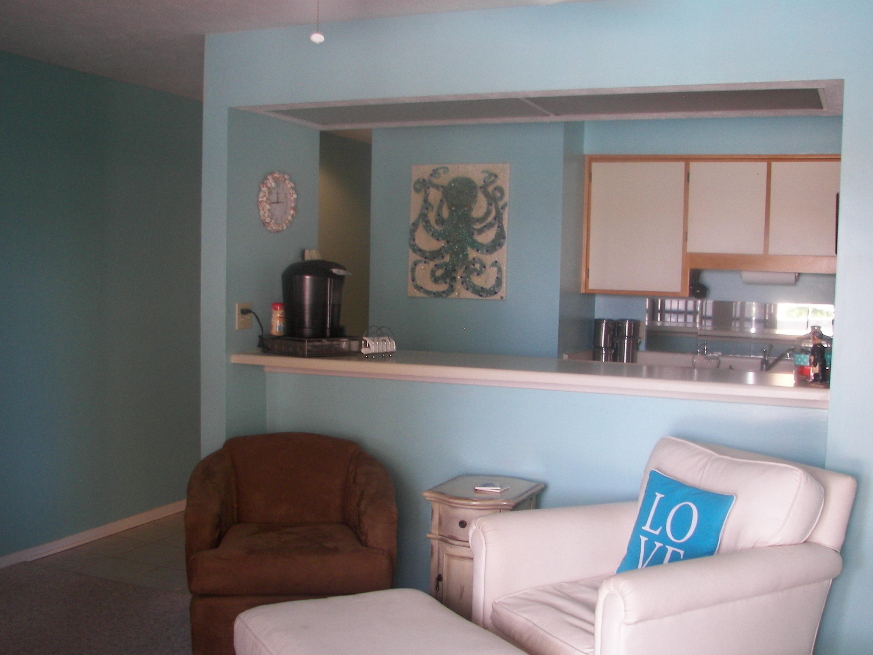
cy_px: 348
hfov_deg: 47.8
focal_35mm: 39
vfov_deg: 36.8
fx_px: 983
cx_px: 463
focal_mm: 6
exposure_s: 1/30
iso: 100
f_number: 2.8
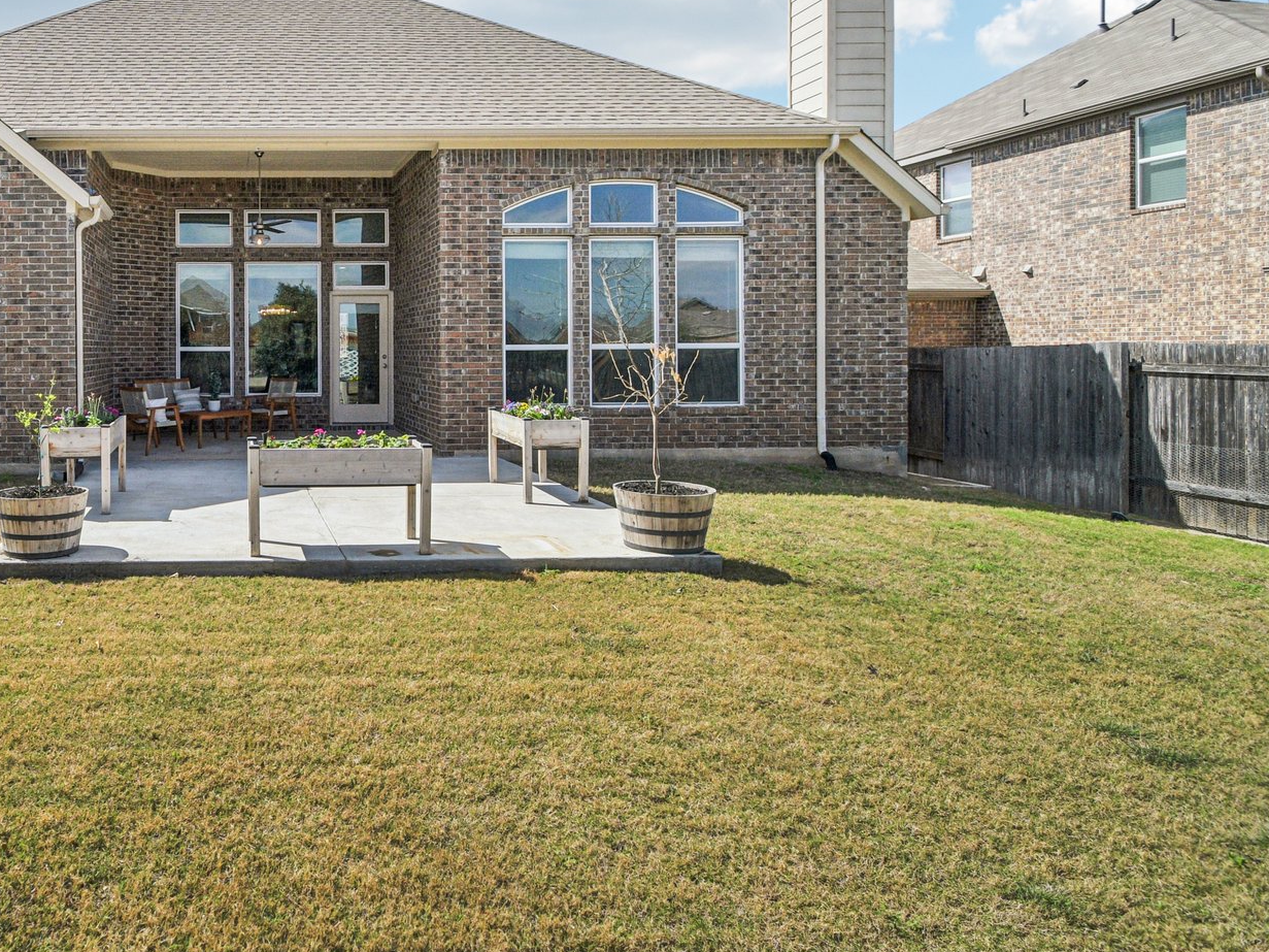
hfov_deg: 65.2
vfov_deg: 55.6
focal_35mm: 24
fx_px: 880
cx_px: 255
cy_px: 315
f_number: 8
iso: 400
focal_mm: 10
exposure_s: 1/800
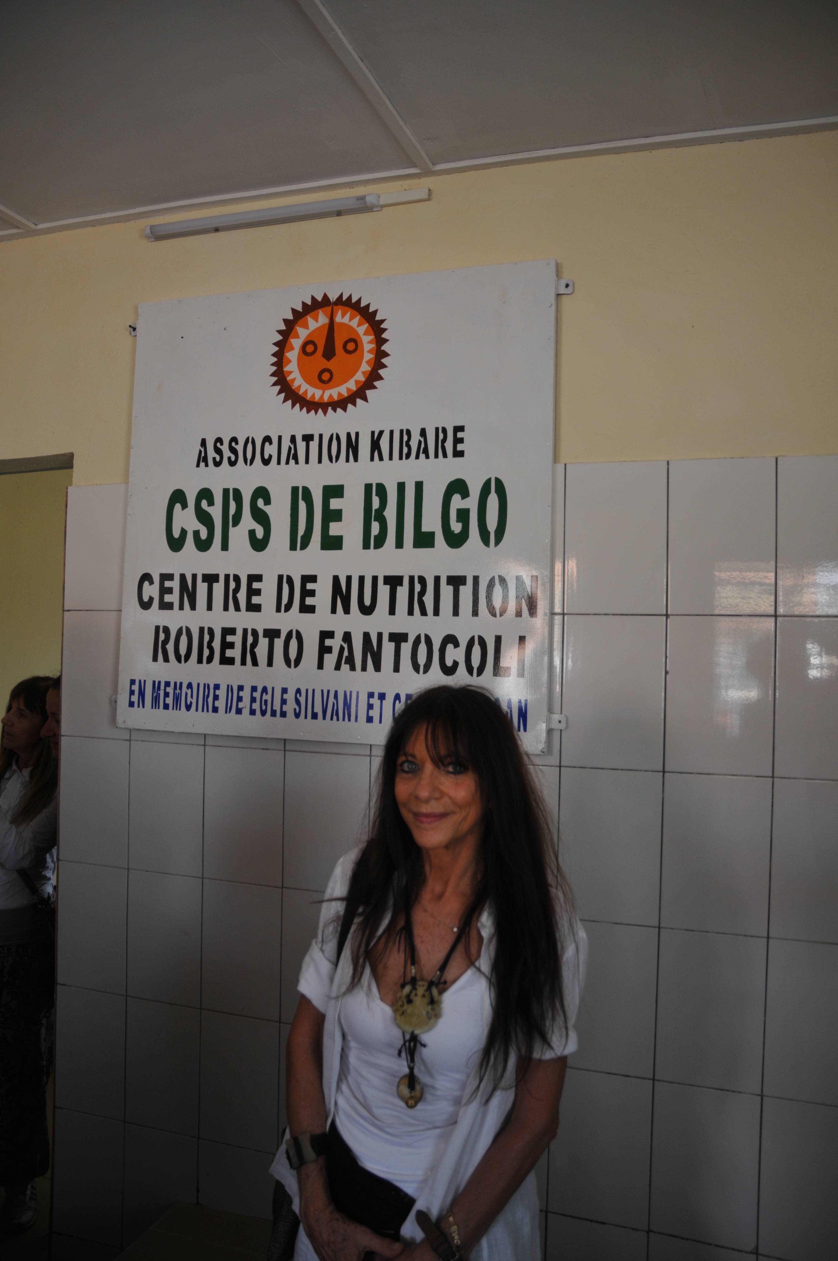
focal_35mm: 27
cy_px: 630
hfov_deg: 47.8
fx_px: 945
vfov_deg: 67.4
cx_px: 419
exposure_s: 1/60
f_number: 4
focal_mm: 18
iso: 200
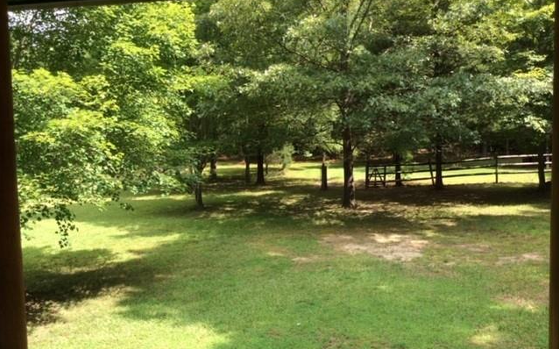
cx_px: 280
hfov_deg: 56.7
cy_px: 201
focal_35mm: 34
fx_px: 518
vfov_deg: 37.1
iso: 32
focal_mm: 3.3
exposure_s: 1/403
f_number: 2.4
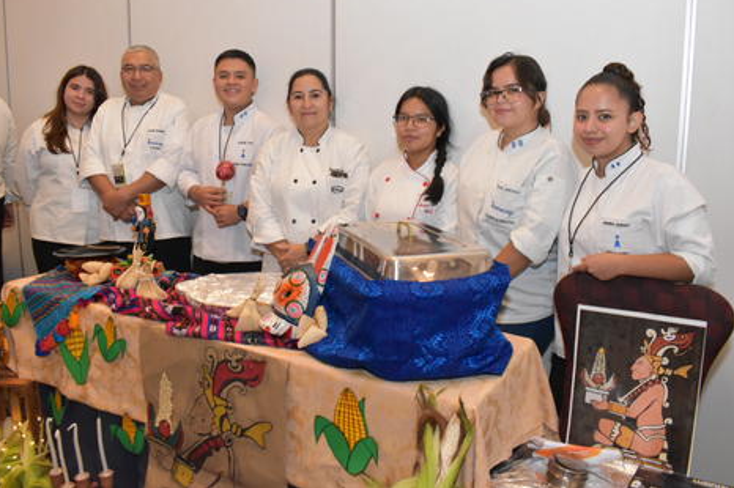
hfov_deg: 63.7
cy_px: 227
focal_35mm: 29
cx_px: 350
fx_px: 591
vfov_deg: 44.9
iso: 5000
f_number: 5.6
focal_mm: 18
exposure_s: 1/125
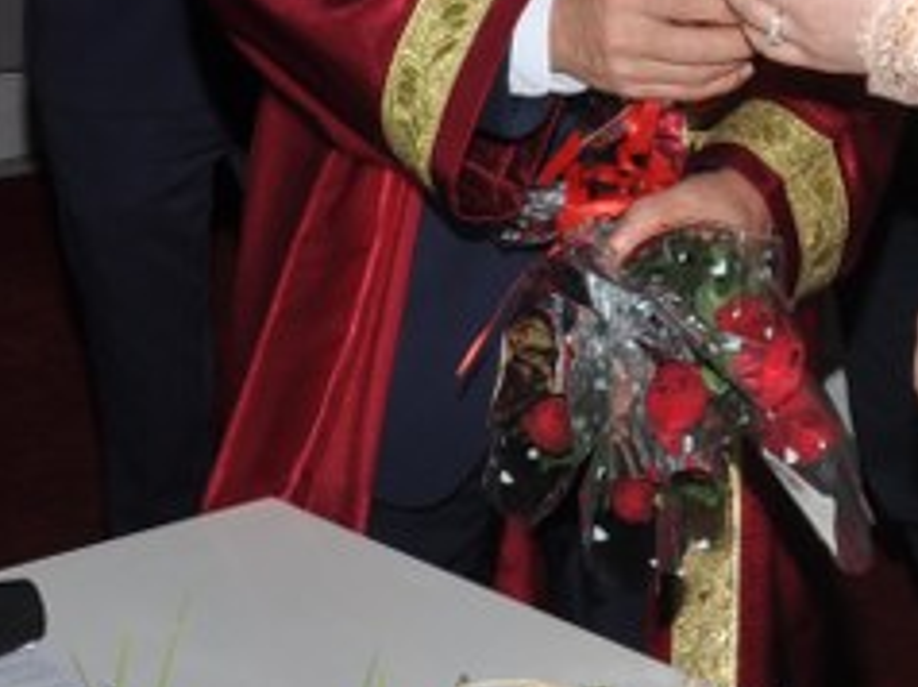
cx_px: 1072
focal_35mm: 124
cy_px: -108
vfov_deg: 11.7
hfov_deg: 15.4
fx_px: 3285
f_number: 8
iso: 200
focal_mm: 20
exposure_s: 1/125
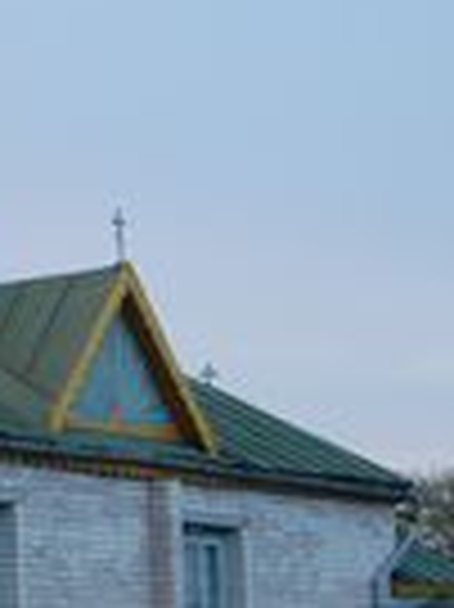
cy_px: 254
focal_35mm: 191
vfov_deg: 10.4
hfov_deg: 7.6
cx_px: -299
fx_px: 3345
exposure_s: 1/4
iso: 200
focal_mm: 34
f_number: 4.5
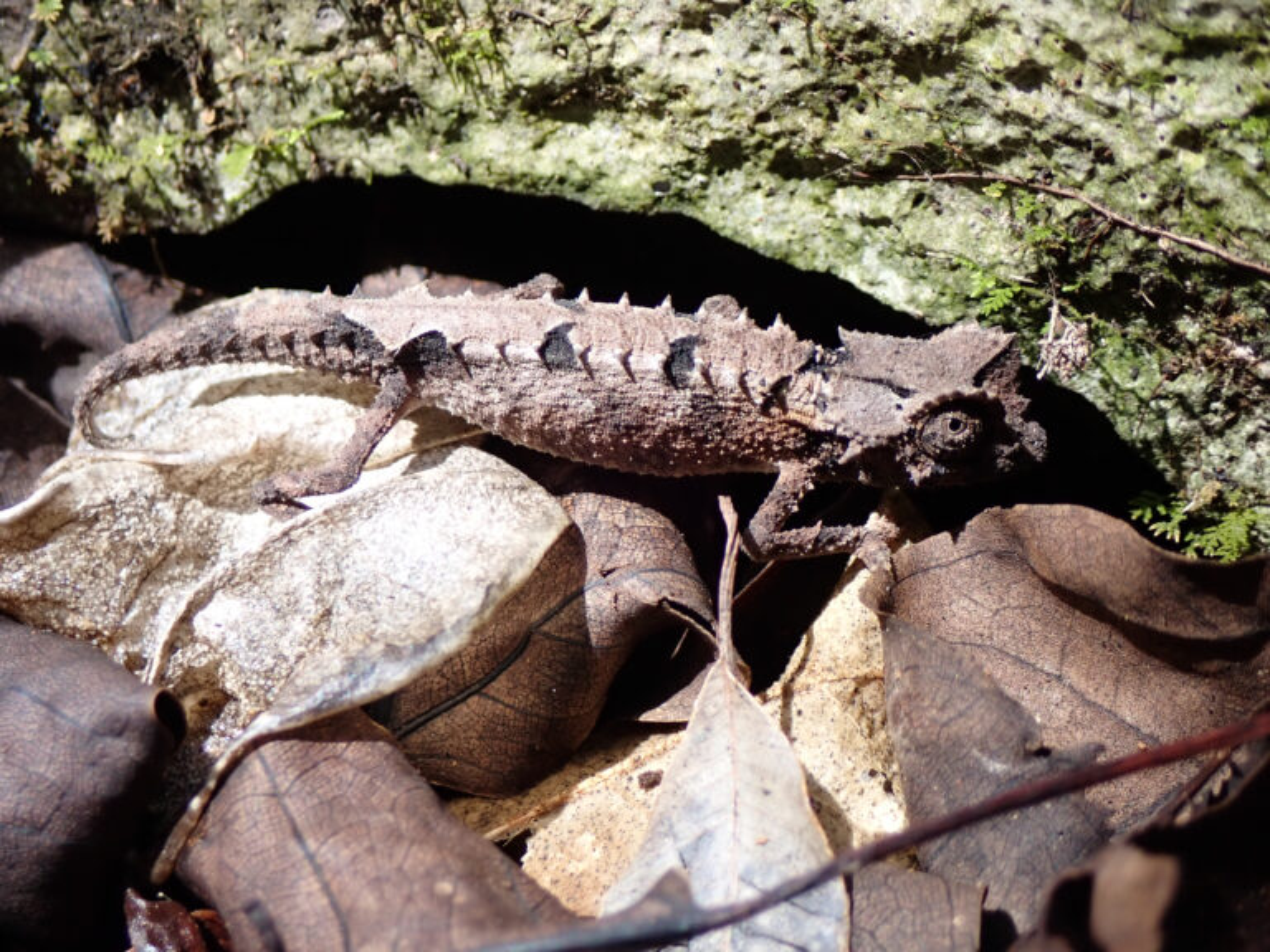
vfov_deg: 19.1
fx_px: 2825
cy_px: 476
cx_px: 635
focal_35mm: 77
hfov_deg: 25.3
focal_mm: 13.65
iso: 200
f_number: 4.1
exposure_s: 1/80
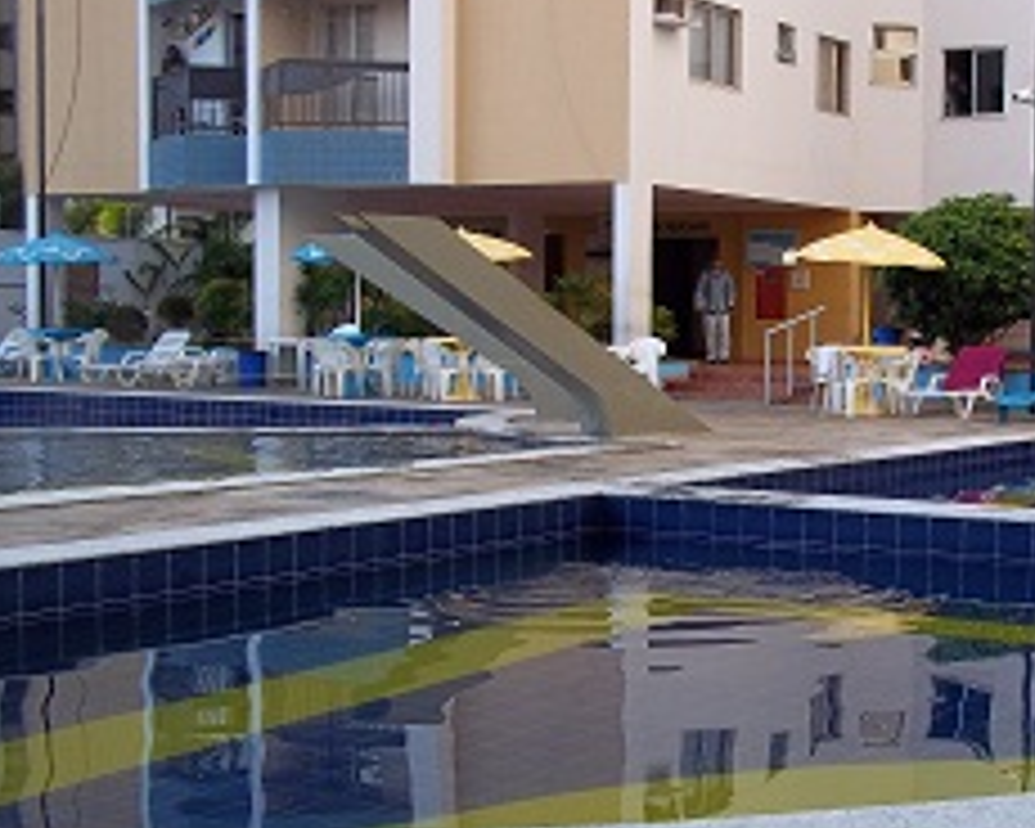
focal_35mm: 61
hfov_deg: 30.3
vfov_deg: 25.0
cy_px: 464
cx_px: 801
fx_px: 1869
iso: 80
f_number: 3.1
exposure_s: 1/160
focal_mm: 6.5
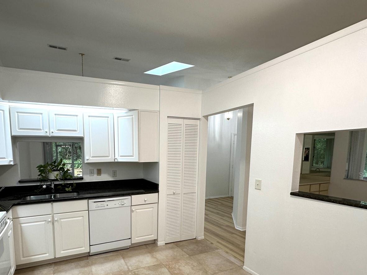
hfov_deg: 83.2
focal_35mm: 19
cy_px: 174
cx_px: 139
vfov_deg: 67.5
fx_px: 201
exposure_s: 1/120
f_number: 2.2
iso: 125
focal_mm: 2.22
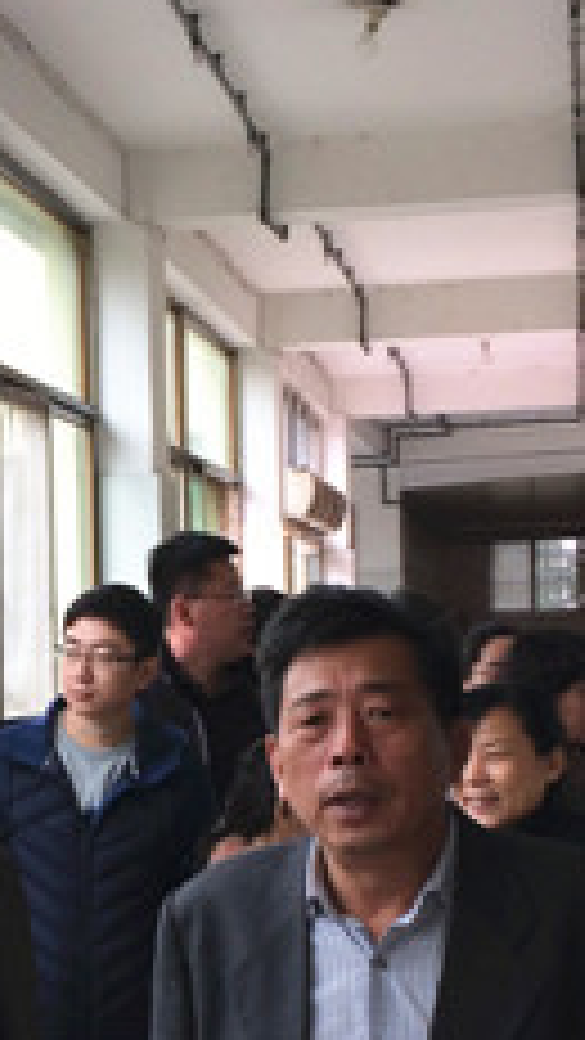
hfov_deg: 13.1
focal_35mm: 91
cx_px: 4
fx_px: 2509
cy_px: 860
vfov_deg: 23.0
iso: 40
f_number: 2.2
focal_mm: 4.15
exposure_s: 1/100
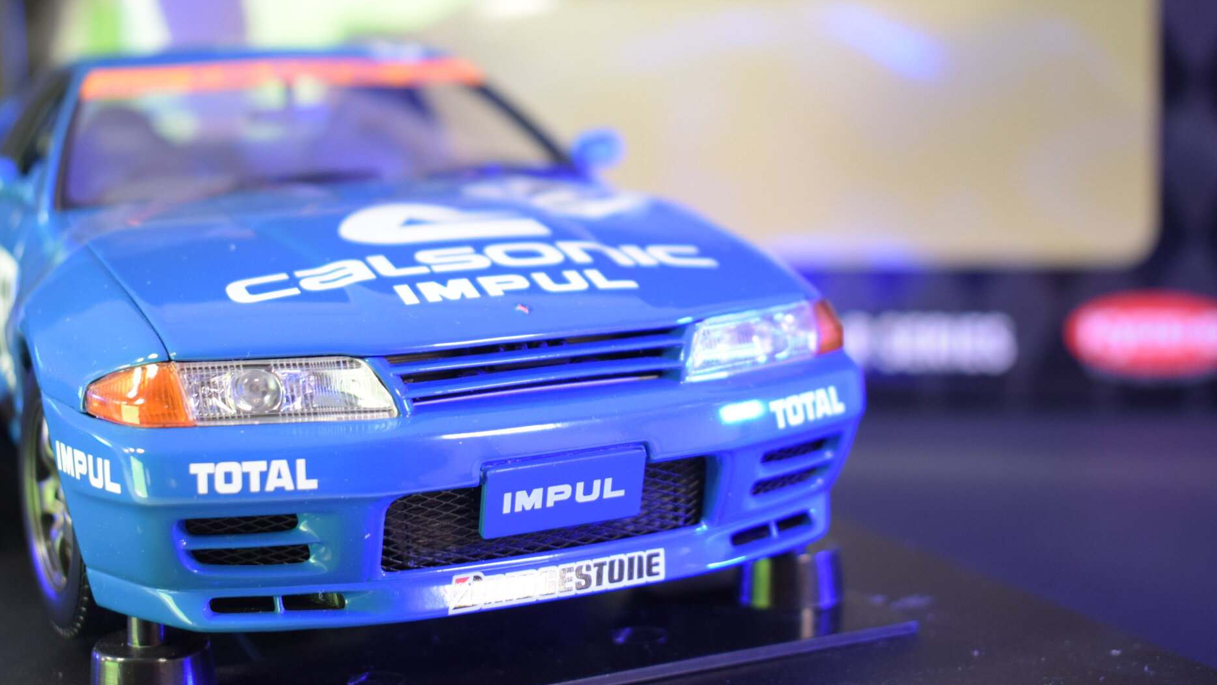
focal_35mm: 59
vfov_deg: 20.3
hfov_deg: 35.4
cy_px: 229
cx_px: 586
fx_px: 1904
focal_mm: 28
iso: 800
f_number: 4.2
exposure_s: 1/60
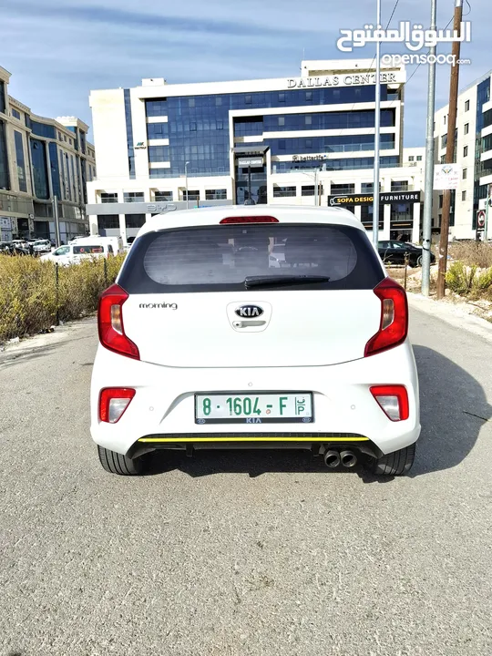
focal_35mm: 23
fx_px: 436
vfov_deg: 73.9
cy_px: 328
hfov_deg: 58.9
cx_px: 246
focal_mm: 5.54
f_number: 1.8
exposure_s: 1/3333
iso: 50
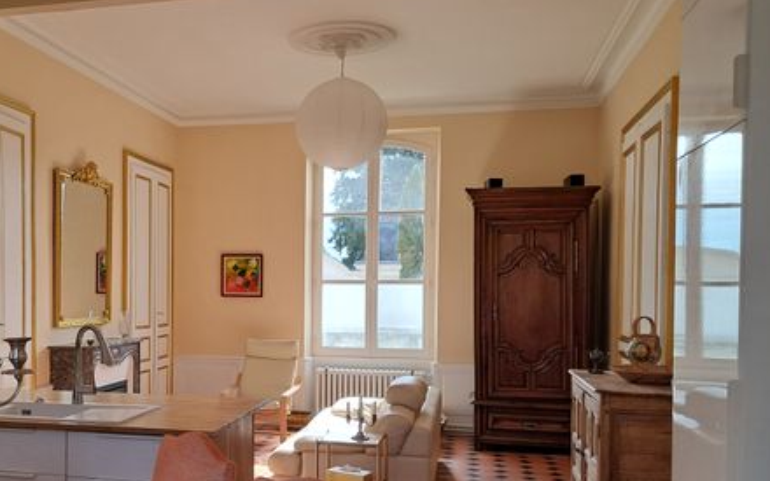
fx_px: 818
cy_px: 322
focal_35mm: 39
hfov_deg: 49.5
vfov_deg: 32.5
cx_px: 256
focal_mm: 4
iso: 50
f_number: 1.8
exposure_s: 1/120
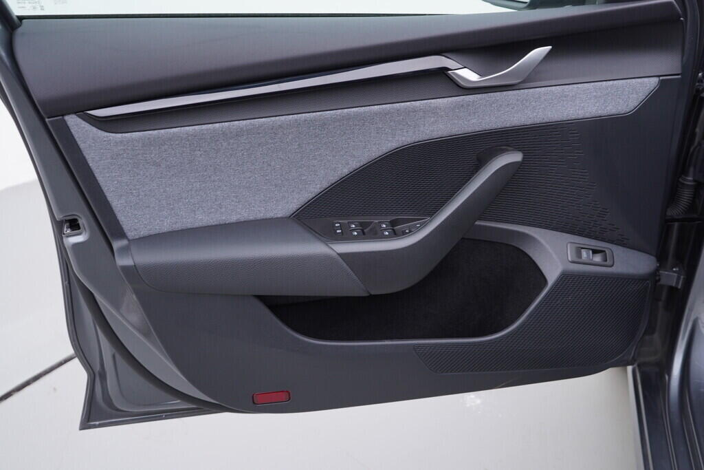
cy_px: 235
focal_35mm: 36
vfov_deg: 36.9
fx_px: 704
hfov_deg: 53.1
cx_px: 352
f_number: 3.2
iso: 125
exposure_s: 1/50
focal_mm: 24
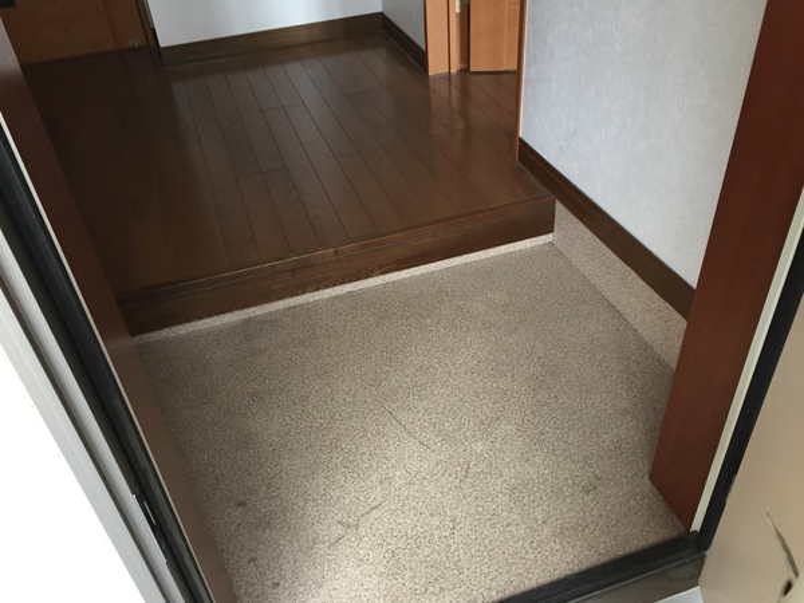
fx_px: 674
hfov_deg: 61.7
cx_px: 402
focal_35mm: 29
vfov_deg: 48.2
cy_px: 302
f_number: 2.2
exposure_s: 1/30
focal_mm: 4.15
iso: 125
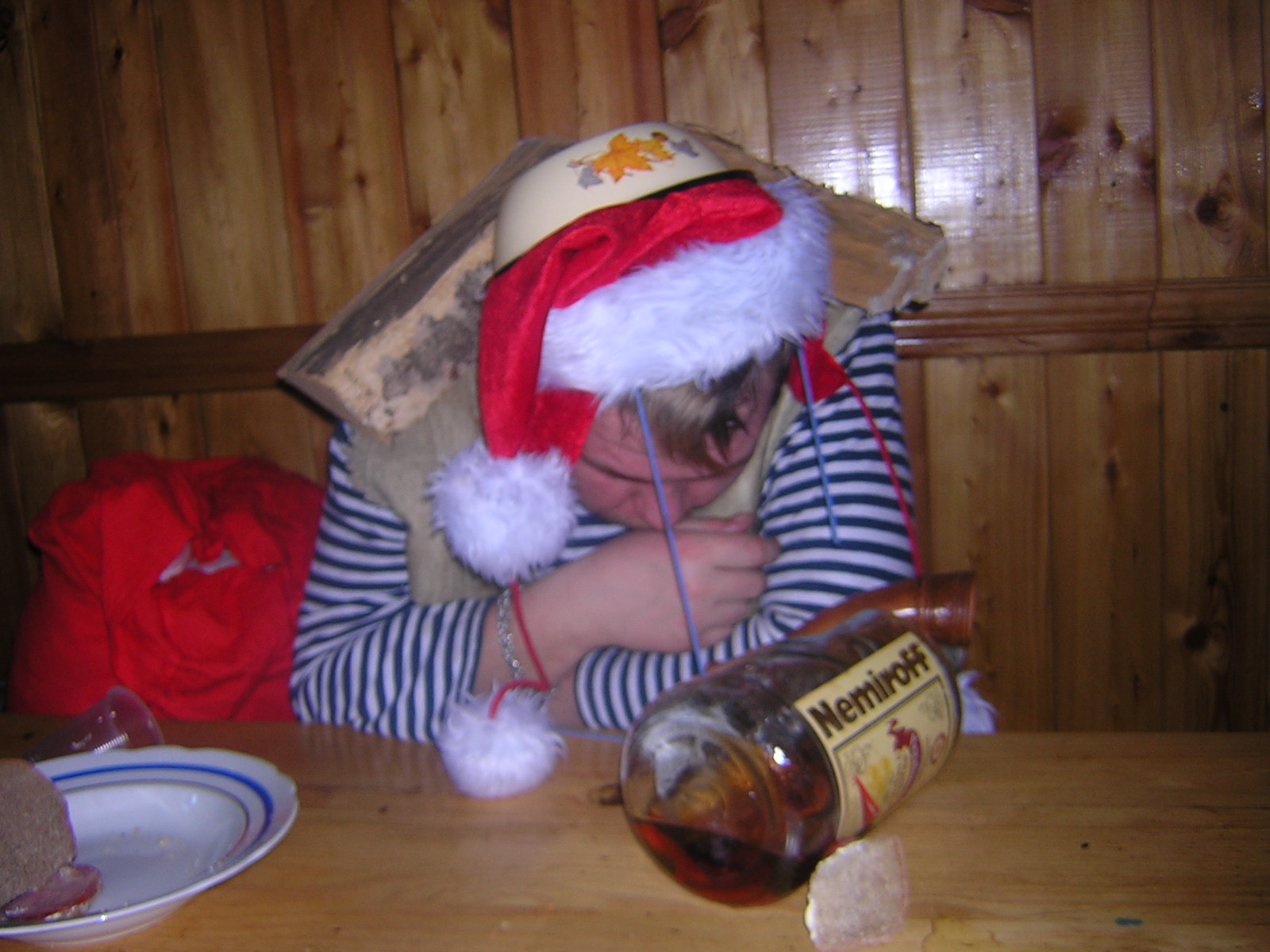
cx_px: 635
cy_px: 476
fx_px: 1321
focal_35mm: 36
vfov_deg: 39.7
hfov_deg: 51.4
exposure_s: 1/60.1
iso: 100
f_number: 2.6
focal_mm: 4.7
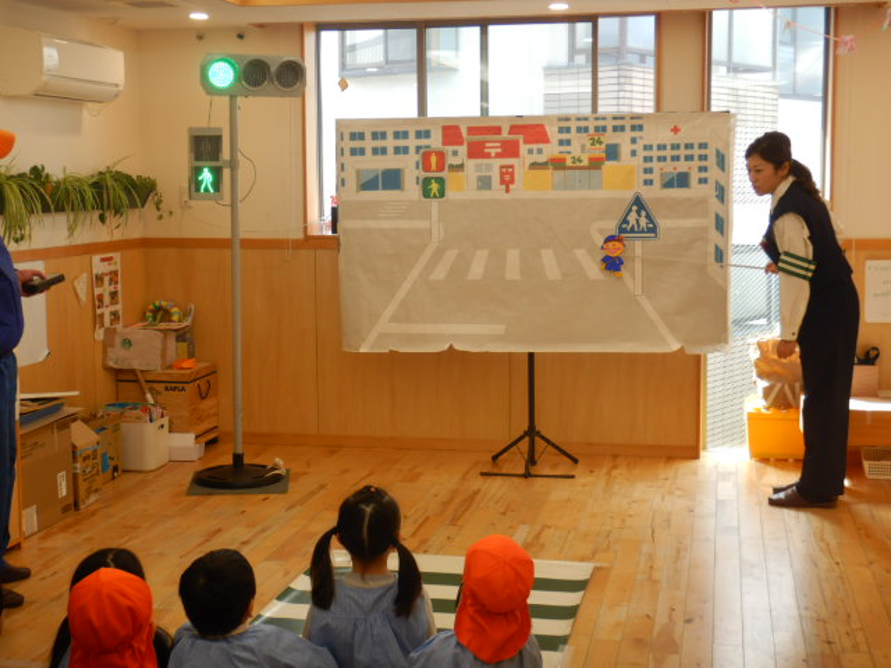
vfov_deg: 28.0
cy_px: 334
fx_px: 1338
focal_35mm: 52
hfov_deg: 36.8
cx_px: 446
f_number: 4.3
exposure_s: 1/50
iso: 125
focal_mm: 9.2
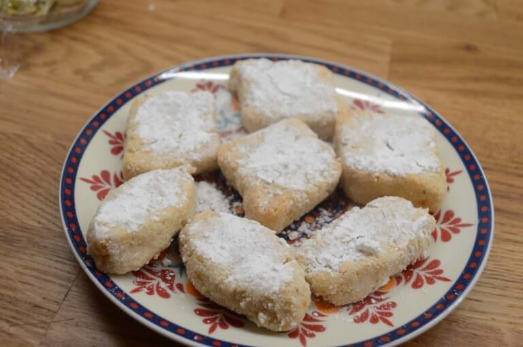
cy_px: 174
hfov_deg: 46.5
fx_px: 609
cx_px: 262
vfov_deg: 31.8
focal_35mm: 42
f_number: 4.5
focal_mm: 28
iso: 640
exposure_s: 1/60
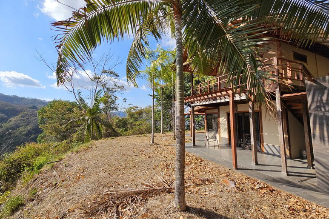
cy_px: 102
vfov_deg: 81.1
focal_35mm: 14
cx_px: 159
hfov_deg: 104.2
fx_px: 128
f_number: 2.2
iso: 50
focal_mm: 2.2
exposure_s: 1/2169
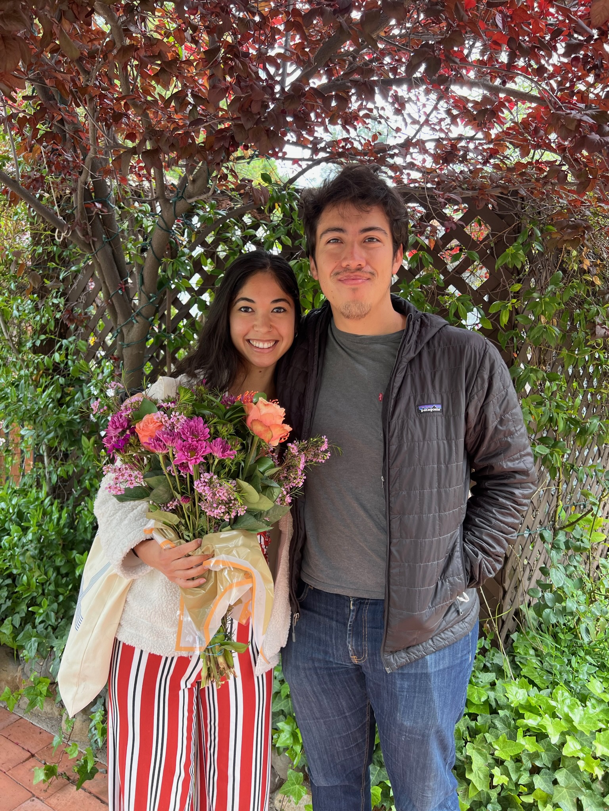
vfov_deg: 67.3
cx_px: 304
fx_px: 610
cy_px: 406
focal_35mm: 26
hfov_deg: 53.1
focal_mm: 5.7
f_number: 1.5
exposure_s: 1/155
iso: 64
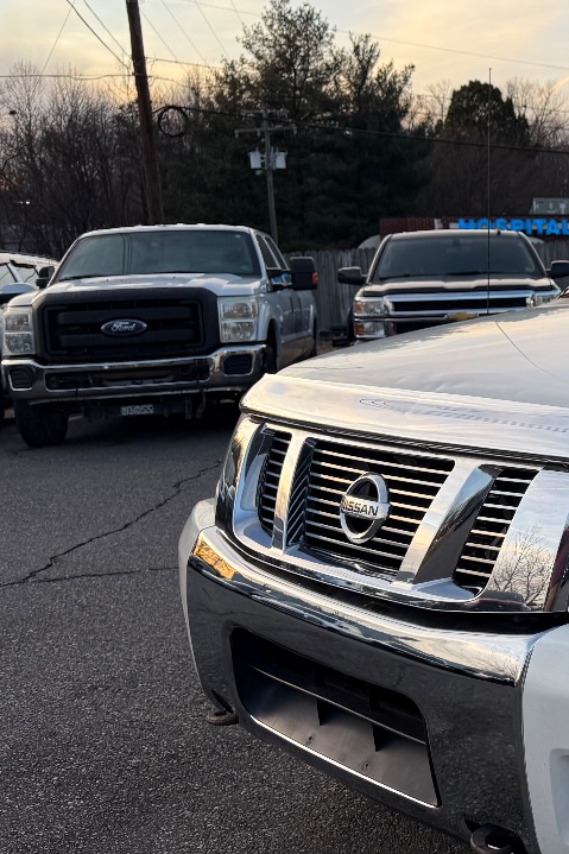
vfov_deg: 39.6
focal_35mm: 50
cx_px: 818
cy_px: 382
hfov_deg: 22.7
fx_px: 1186
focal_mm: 6.76
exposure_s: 1/440
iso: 80
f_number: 1.78
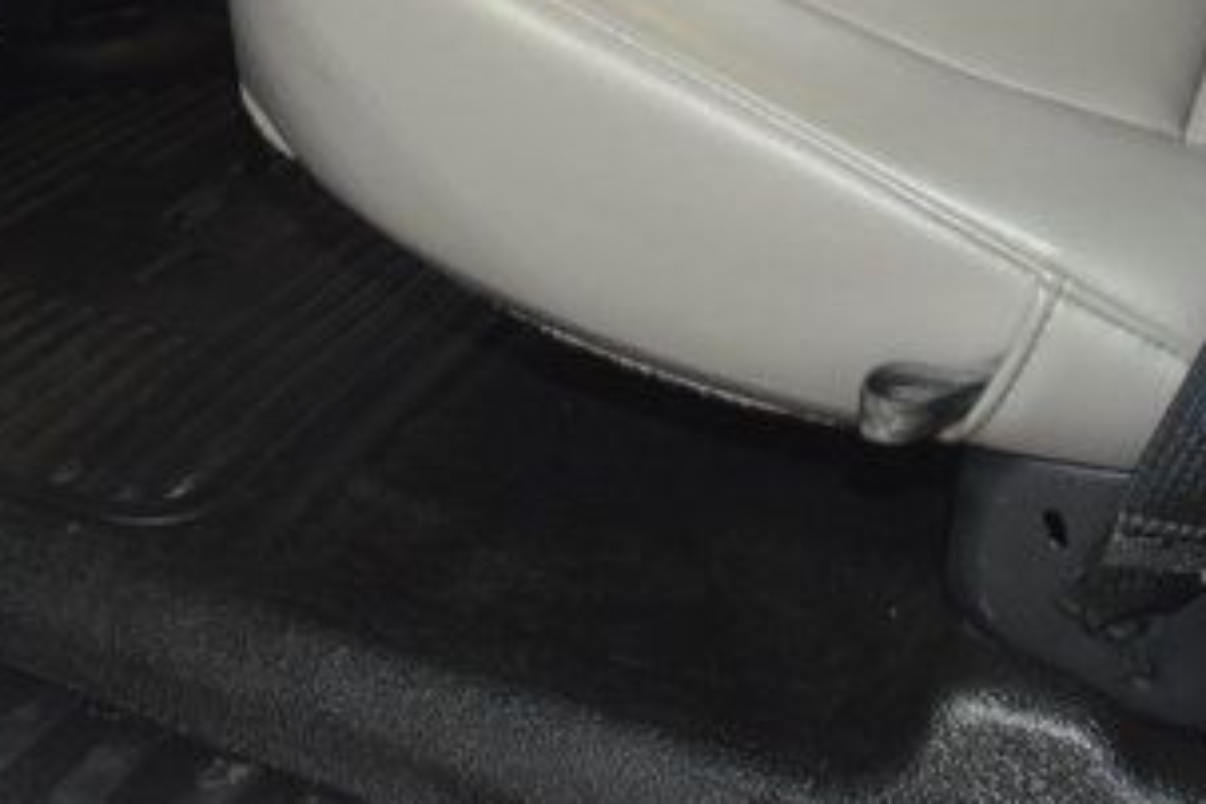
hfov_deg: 34.6
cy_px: 42
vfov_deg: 23.0
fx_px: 1909
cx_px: 354
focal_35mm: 57
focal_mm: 18
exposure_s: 1/50
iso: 2000
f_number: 3.5
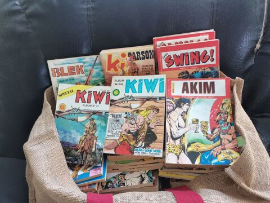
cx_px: 135
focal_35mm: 26
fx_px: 203
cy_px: 102
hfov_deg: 67.3
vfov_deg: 53.1
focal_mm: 5.58
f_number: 1.8
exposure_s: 1/33.3
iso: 640
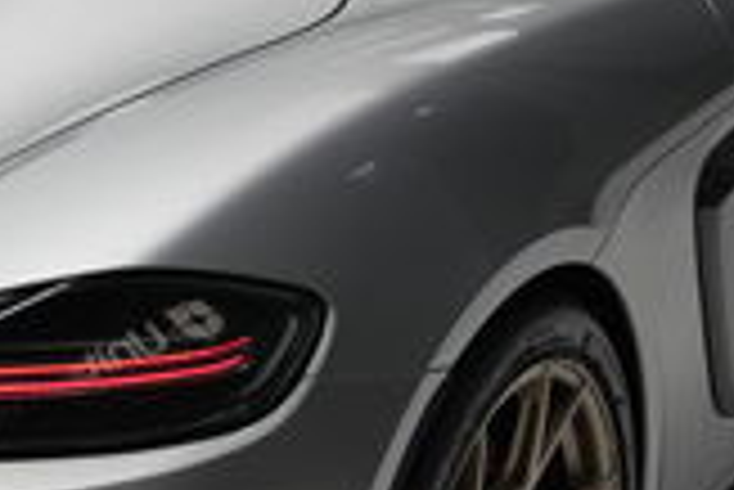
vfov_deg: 8.3
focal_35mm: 165
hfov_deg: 12.4
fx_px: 3367
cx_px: 122
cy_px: 265
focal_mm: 35
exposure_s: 1/40
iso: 400
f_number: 4
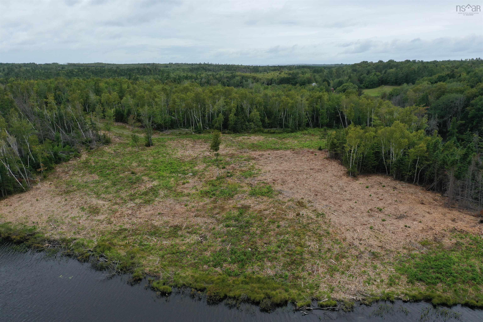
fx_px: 376
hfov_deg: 65.5
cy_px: 161
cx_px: 242
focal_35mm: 28
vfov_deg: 46.4
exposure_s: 1/240
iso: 100
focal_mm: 10.26
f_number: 5
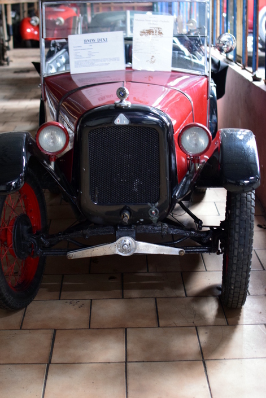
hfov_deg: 22.8
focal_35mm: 60
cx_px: 124
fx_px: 659
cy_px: 174
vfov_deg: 33.6
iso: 1600
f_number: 2.8
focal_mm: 35
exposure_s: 1/20
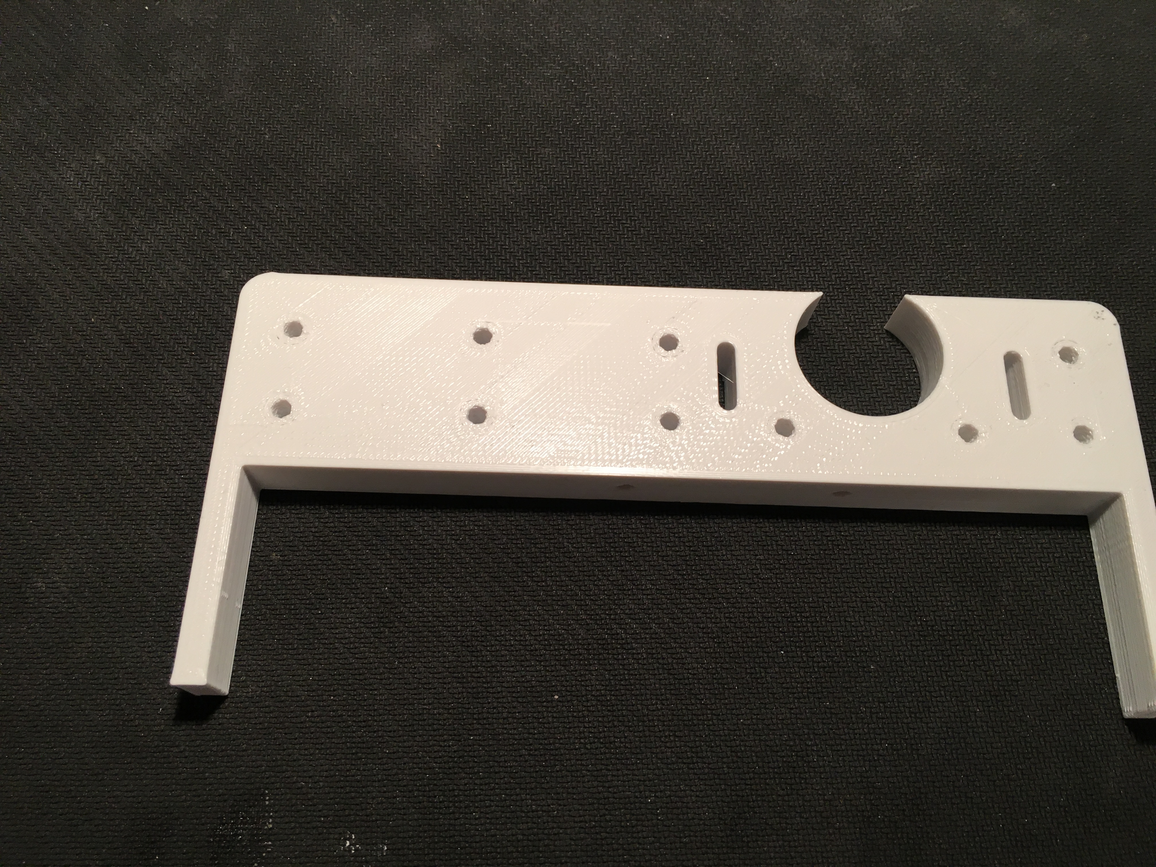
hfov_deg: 61.7
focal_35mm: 29
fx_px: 968
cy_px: 434
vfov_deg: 48.2
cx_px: 578
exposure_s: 1/30
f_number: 2.2
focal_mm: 4.15
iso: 50
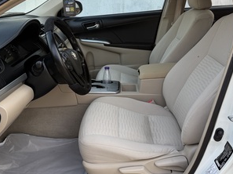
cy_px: 82
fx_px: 249
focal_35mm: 37
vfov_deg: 38.6
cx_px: 117
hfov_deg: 50.2
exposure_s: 1/265
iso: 80
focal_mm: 6.76
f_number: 1.78
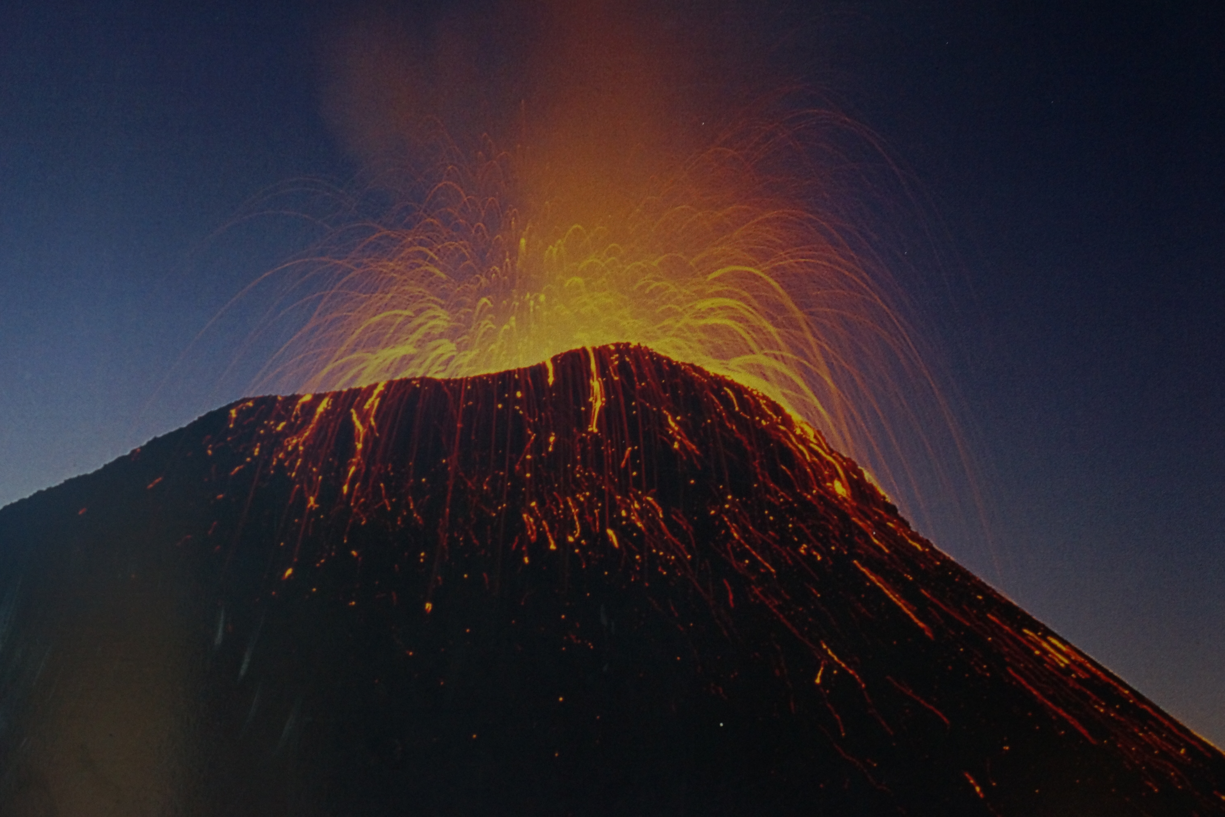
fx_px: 2586
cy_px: 408
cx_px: 612
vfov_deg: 17.9
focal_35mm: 76
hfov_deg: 26.7
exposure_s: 1/25
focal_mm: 51
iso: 1600
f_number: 5
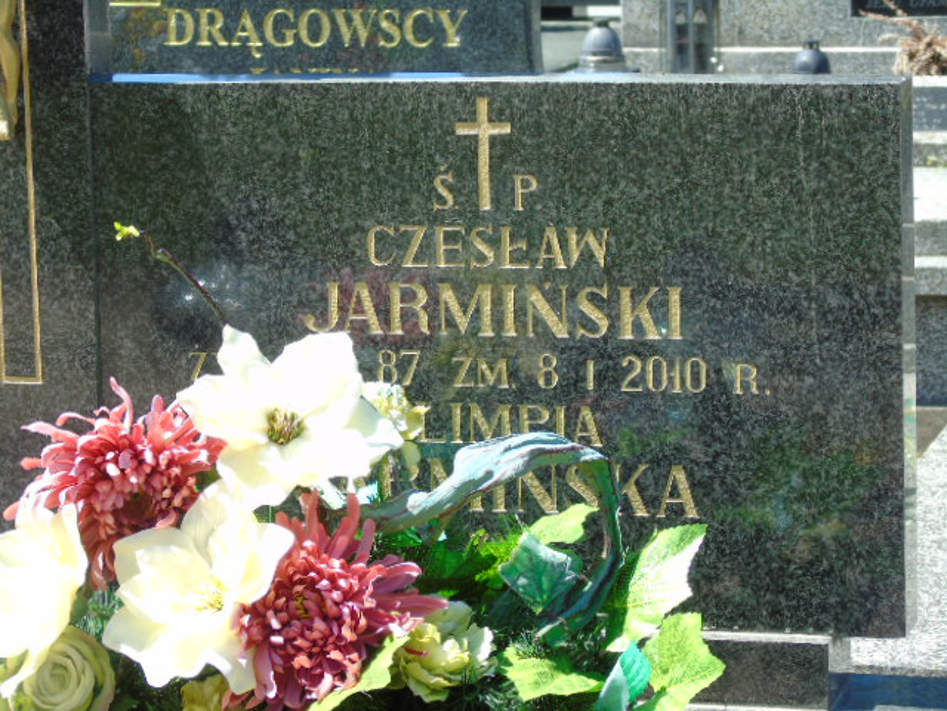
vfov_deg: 10.4
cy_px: 356
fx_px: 3885
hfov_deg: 13.9
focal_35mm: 142
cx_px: 474
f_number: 4.7
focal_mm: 25
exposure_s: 1/160
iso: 80
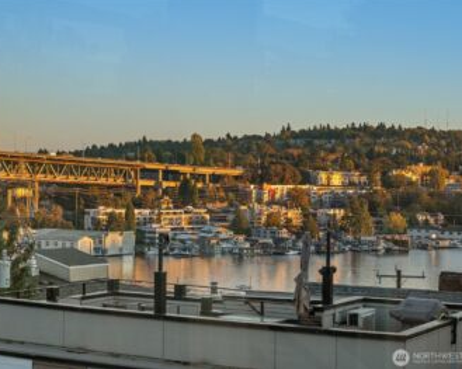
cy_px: 183
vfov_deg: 19.2
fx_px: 1094
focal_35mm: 80
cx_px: 192
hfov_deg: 23.8
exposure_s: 1/125
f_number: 9
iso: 320
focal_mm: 70
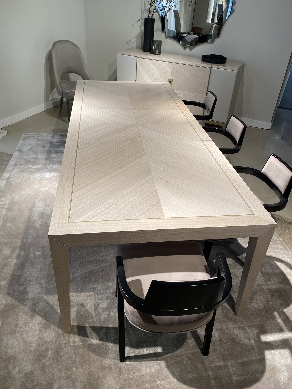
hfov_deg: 53.1
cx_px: 146
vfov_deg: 67.3
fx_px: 292
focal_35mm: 26
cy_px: 194
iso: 64
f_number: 1.8
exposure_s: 1/60
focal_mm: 4.25
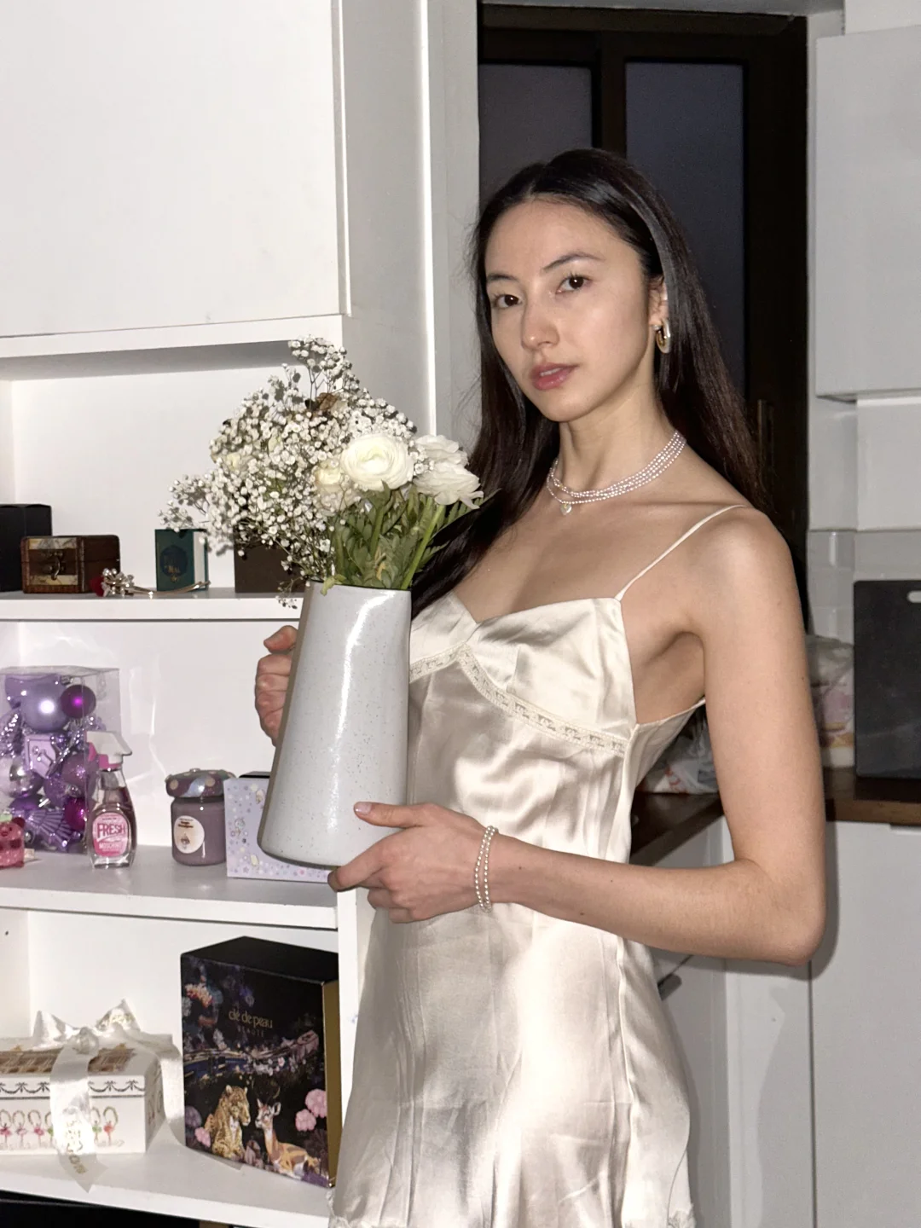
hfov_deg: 30.3
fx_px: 1703
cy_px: 614
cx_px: 460
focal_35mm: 48
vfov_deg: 39.7
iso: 80
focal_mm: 6.86
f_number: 1.78
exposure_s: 1/4
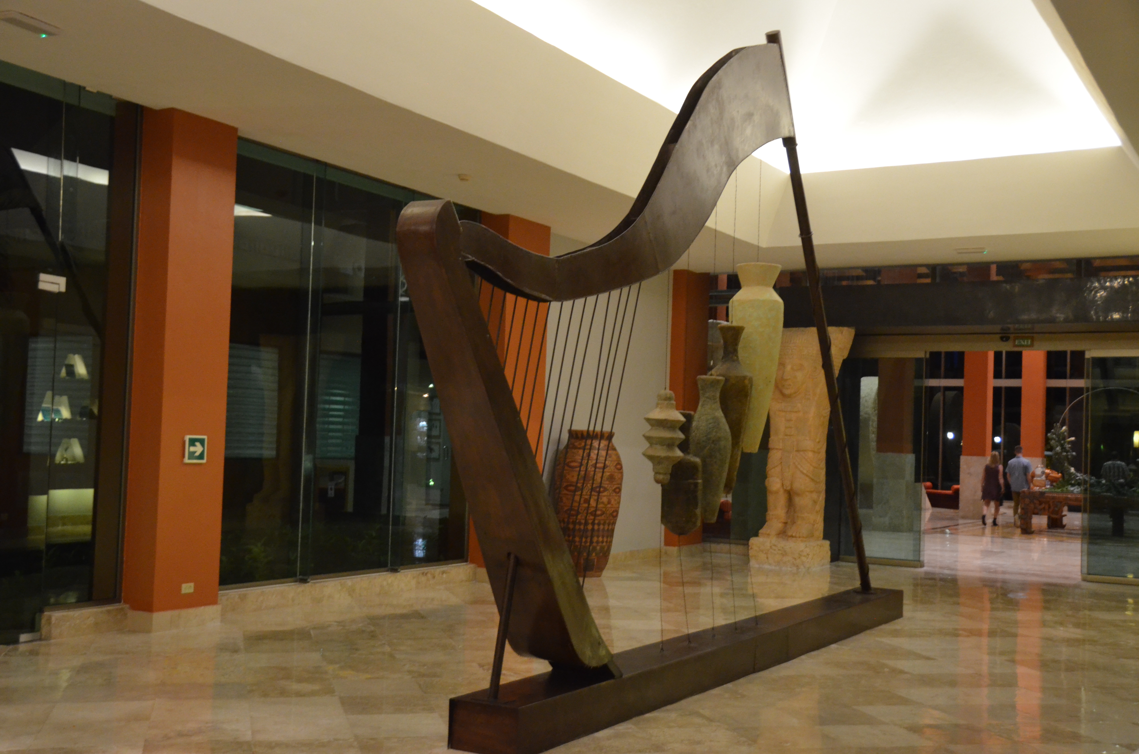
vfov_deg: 34.1
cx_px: 570
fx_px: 1231
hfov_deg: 49.6
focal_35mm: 39
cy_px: 377
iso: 2200
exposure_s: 1/30
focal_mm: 26
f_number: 4
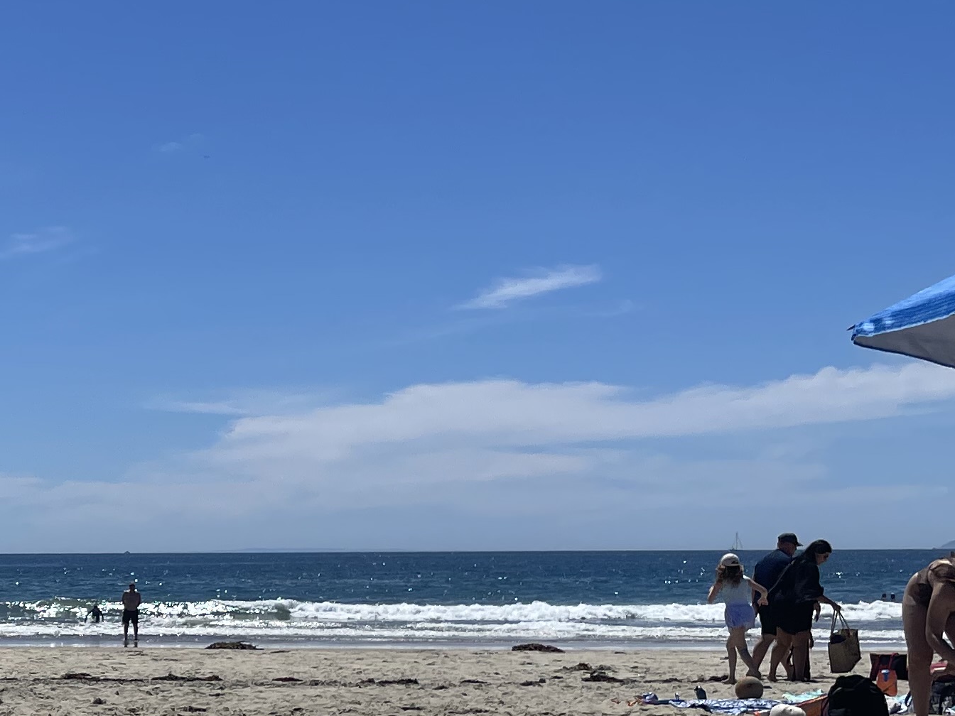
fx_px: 2152
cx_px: -46
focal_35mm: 78
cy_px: 646
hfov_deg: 23.7
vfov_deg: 18.6
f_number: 1.6
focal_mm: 4.2
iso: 32
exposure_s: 1/9091
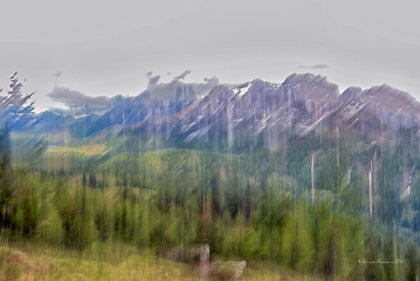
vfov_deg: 27.0
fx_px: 584
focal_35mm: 50
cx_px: 210
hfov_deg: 39.6
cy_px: 140
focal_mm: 50
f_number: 22
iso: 50
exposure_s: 1/4
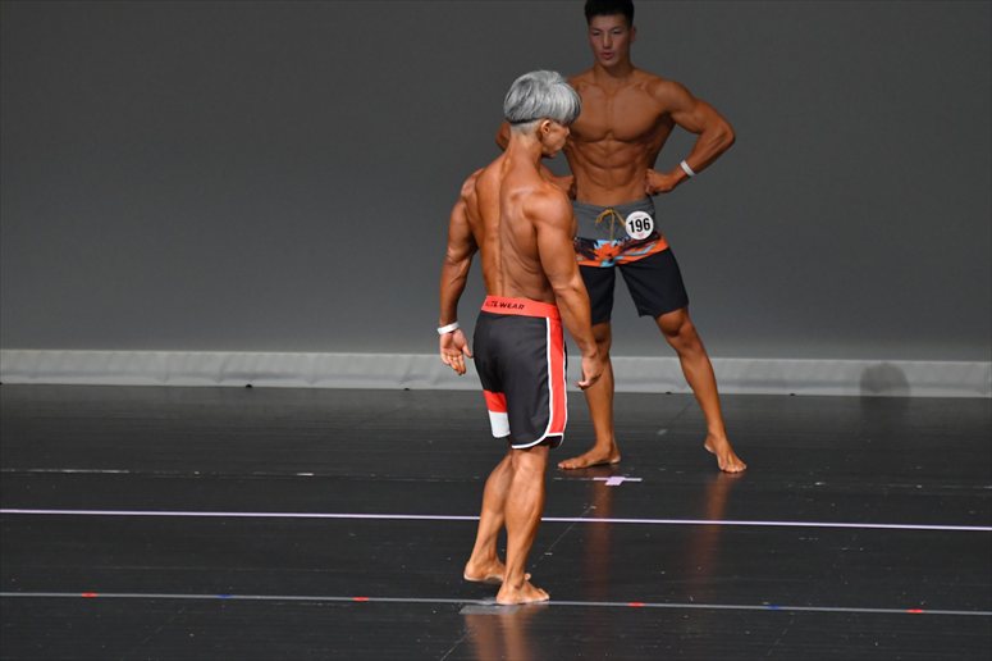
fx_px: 8676
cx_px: 496
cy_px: 330
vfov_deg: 4.4
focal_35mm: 315
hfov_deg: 6.5
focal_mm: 210
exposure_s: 1/400
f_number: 5.6
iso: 4000
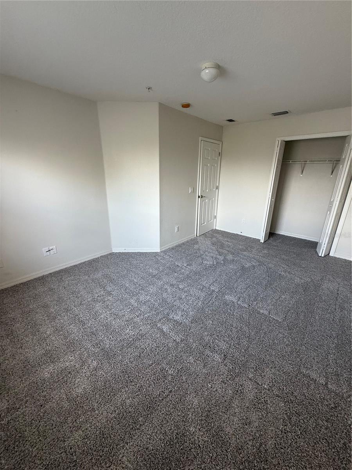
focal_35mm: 14
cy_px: 235
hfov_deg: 85.7
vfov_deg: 102.1
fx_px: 190
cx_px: 176
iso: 160
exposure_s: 1/99
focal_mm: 2.22
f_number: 2.2
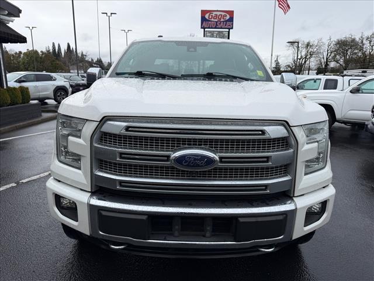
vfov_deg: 56.8
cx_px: 187
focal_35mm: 24
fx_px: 259
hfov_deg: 71.6
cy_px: 140
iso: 80
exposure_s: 1/2232
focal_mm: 6.76
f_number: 1.78
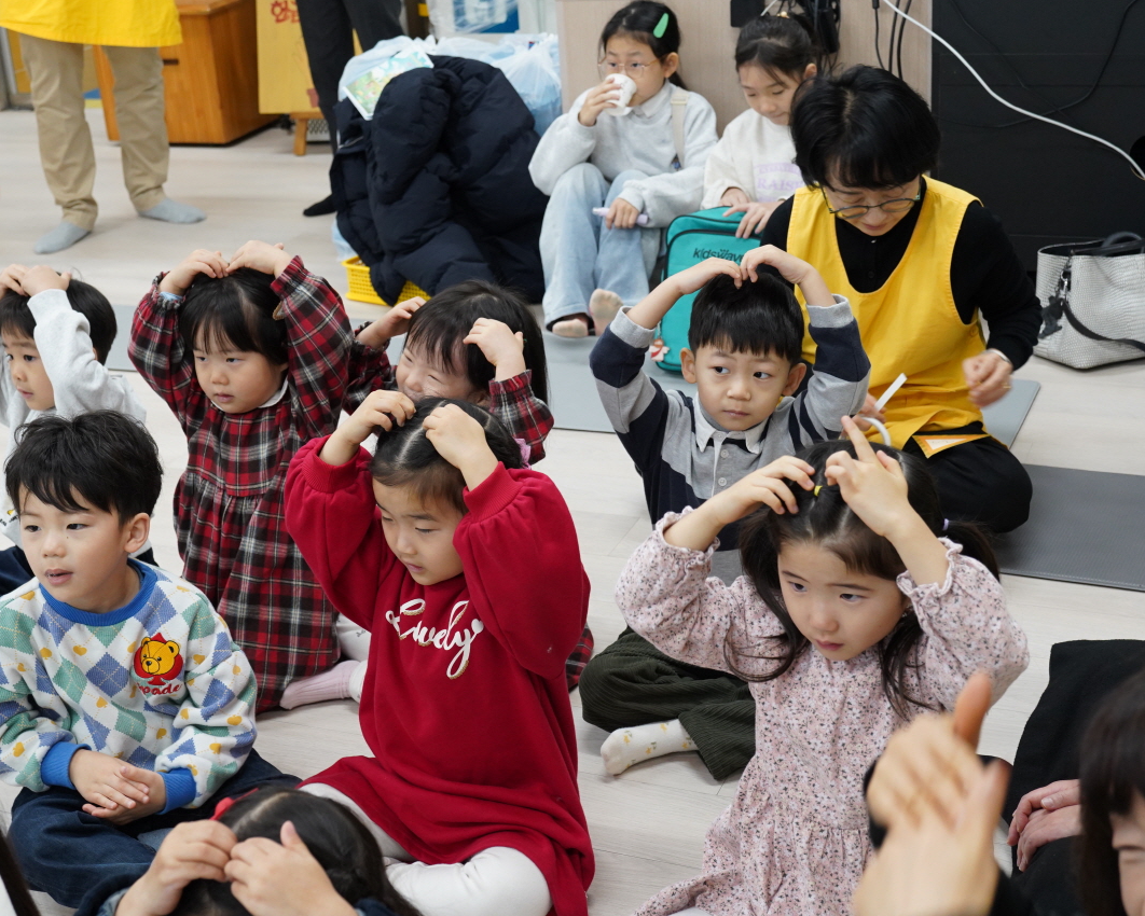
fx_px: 1830
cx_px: 474
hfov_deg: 34.7
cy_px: 452
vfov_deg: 28.1
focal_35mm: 54
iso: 2500
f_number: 6.3
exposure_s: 1/60
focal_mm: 47
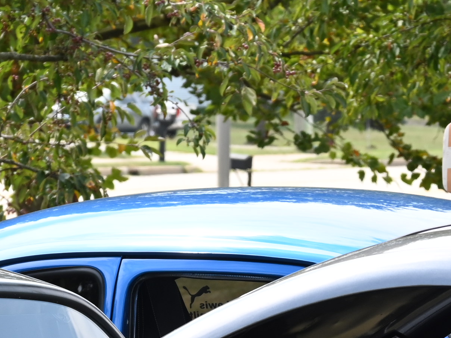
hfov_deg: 6.4
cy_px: 450
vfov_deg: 4.8
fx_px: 4038
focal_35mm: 310
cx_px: 457
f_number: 6
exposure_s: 1/250
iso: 160
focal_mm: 63
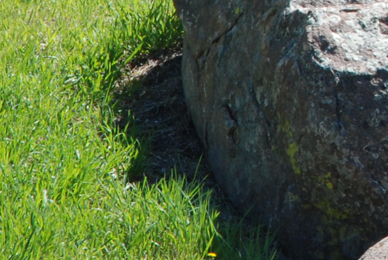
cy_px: -203
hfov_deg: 3.8
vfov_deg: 2.6
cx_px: 677
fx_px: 5743
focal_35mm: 532
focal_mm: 70
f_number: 5
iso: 200
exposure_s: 1/400
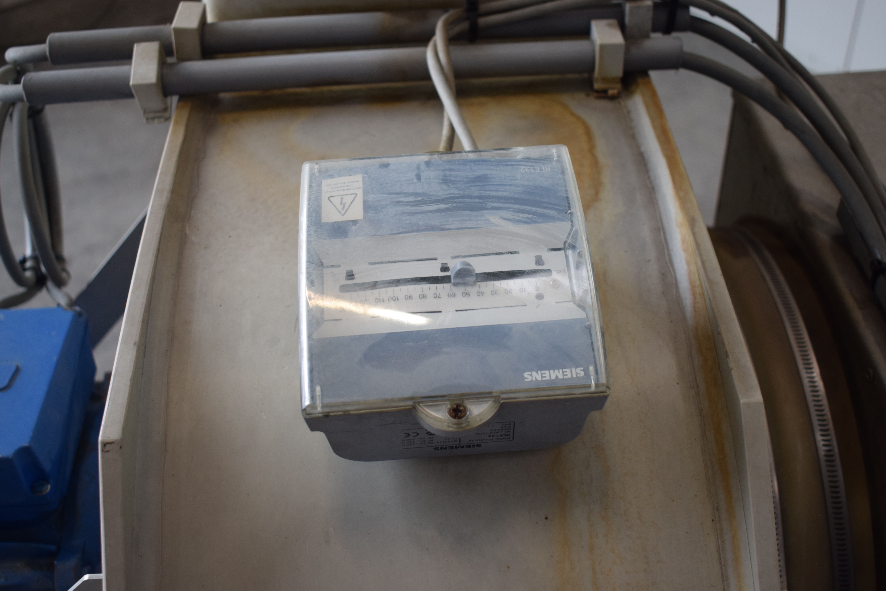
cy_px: 296
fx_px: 1070
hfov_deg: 45.0
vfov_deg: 30.8
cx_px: 443
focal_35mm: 44
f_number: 4.2
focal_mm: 29
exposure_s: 1/60
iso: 560
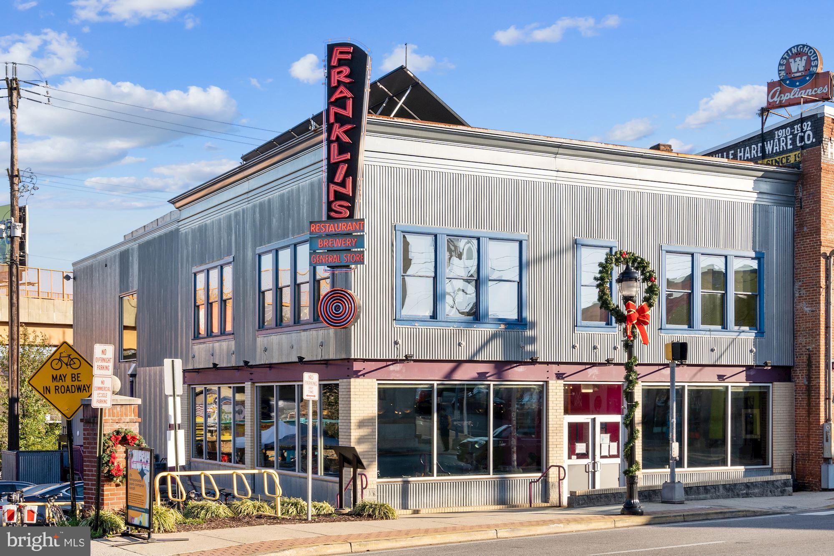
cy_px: 278
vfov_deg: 27.5
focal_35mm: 49
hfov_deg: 40.3
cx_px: 417
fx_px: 1135
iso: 100
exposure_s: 1/200
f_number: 8
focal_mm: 33
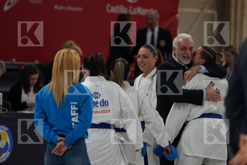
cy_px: 82
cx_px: 124
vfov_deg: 4.6
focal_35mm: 297
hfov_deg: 6.9
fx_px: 2038
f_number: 2.8
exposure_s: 1/1000
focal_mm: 198
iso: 1250
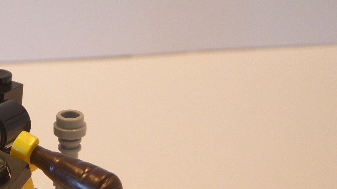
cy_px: 144
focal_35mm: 159
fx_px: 1421
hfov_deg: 13.3
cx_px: -3
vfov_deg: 7.6
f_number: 3.7
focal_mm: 11
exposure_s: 1/25
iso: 200
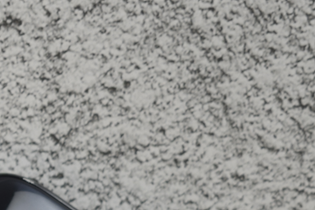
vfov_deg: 3.8
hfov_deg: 5.8
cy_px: 564
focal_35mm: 350
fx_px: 3062
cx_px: -307
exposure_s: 1/25
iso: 100
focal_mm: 40
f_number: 5
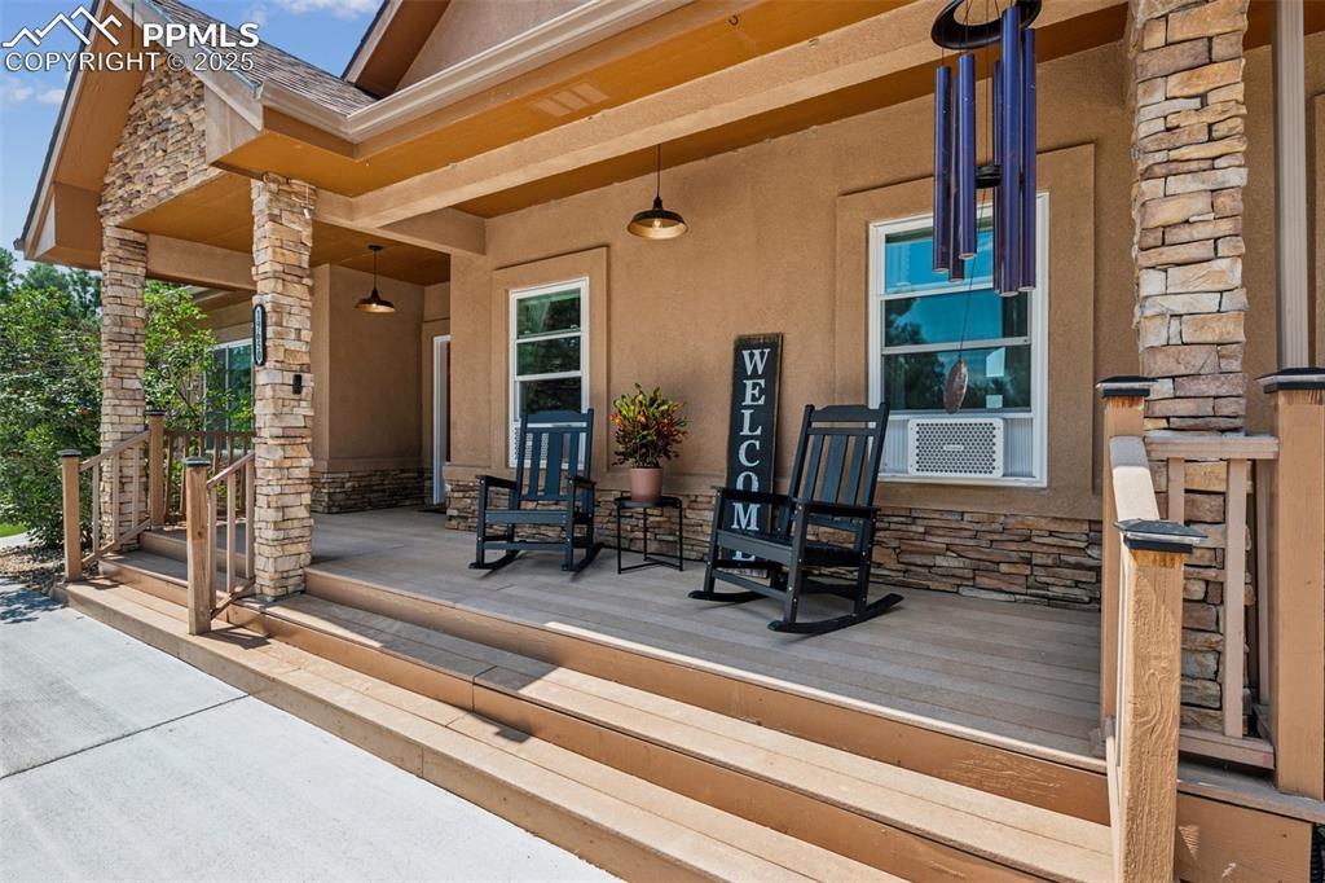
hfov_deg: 95.0
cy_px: 442
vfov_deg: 72.0
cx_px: 662
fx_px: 607
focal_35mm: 16
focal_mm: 16.5
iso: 100
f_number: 11
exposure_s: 1/30
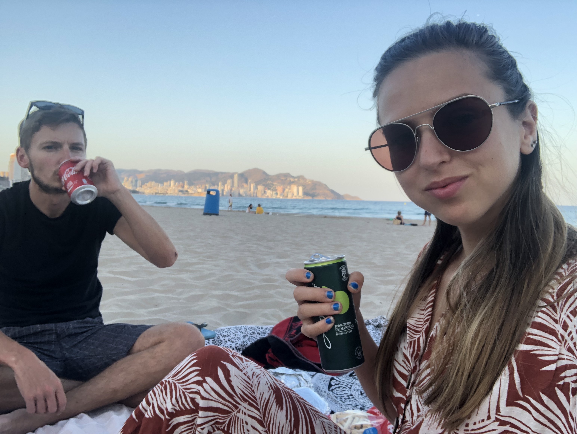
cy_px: 217
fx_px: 534
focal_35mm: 32
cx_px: 288
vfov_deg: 44.2
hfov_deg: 56.8
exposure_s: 1/120
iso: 25
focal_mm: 2.87
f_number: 2.2
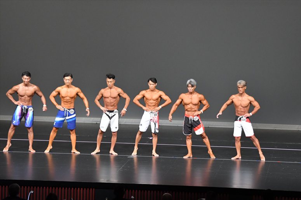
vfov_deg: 9.1
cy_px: 100
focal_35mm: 150
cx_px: 150
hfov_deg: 13.7
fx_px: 1254
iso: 5000
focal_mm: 100
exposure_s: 1/400
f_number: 5.6
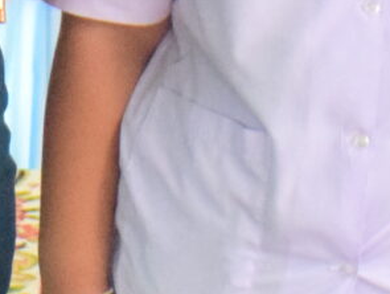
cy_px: -280
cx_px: 61
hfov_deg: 4.9
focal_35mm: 400
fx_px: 4512
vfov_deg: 3.7
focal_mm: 32
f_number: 4
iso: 3200
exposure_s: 1/1000
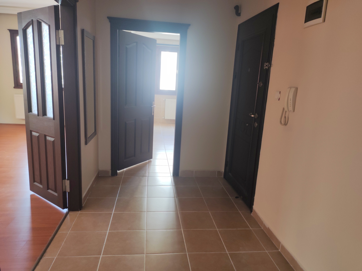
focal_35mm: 17
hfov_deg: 91.1
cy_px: 136
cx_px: 181
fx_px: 178
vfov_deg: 74.6
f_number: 1.79
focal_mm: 4.74
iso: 324
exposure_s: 1/50
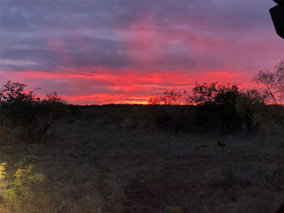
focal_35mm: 28
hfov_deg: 63.4
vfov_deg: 49.7
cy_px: 106
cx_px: 142
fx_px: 230
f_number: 1.8
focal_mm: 3.99
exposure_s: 1/60
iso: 320
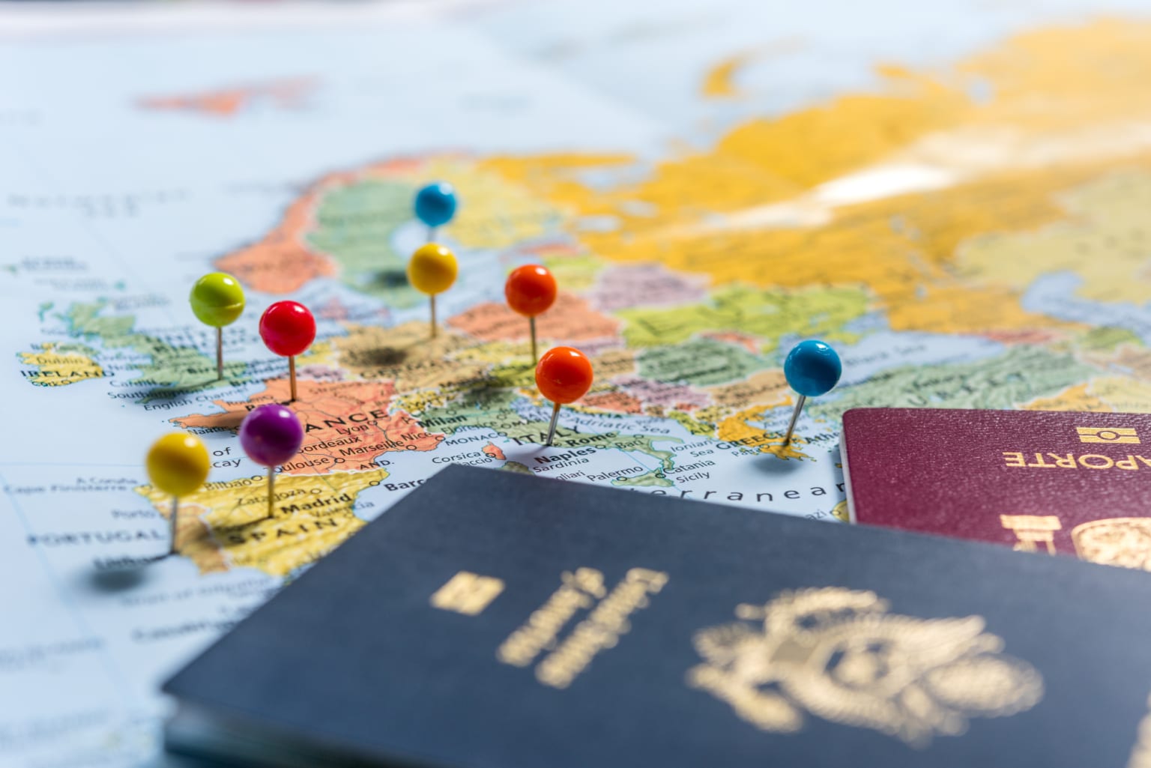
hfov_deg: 33.4
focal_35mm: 60
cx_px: 576
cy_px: 384
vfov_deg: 22.6
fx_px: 1919
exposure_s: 1/40
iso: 100
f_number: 7.1
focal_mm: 60
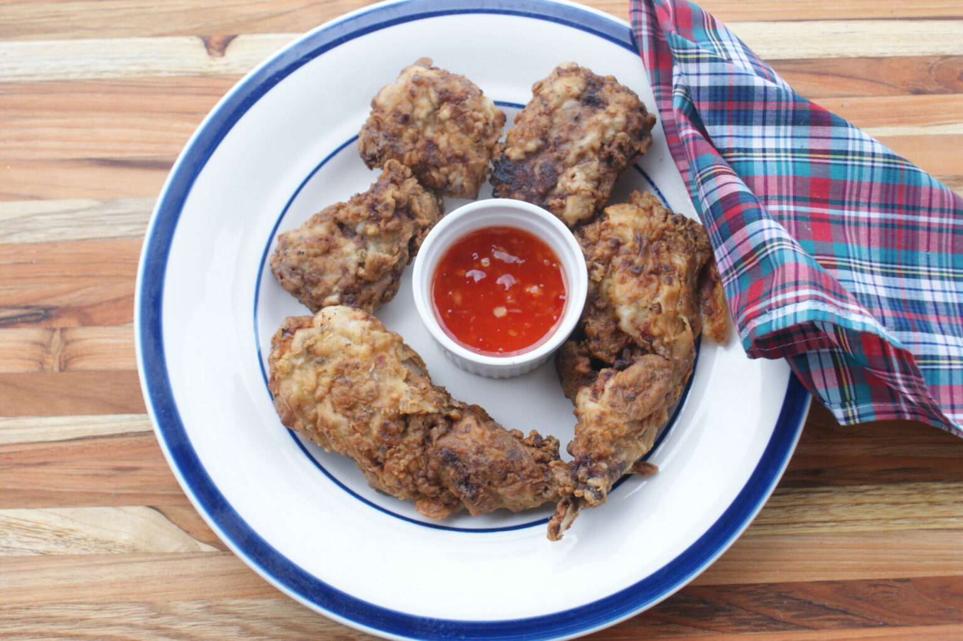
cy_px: 320
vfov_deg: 25.7
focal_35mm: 52
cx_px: 482
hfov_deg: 37.9
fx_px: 1403
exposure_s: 1/60
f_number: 5.6
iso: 320
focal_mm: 35
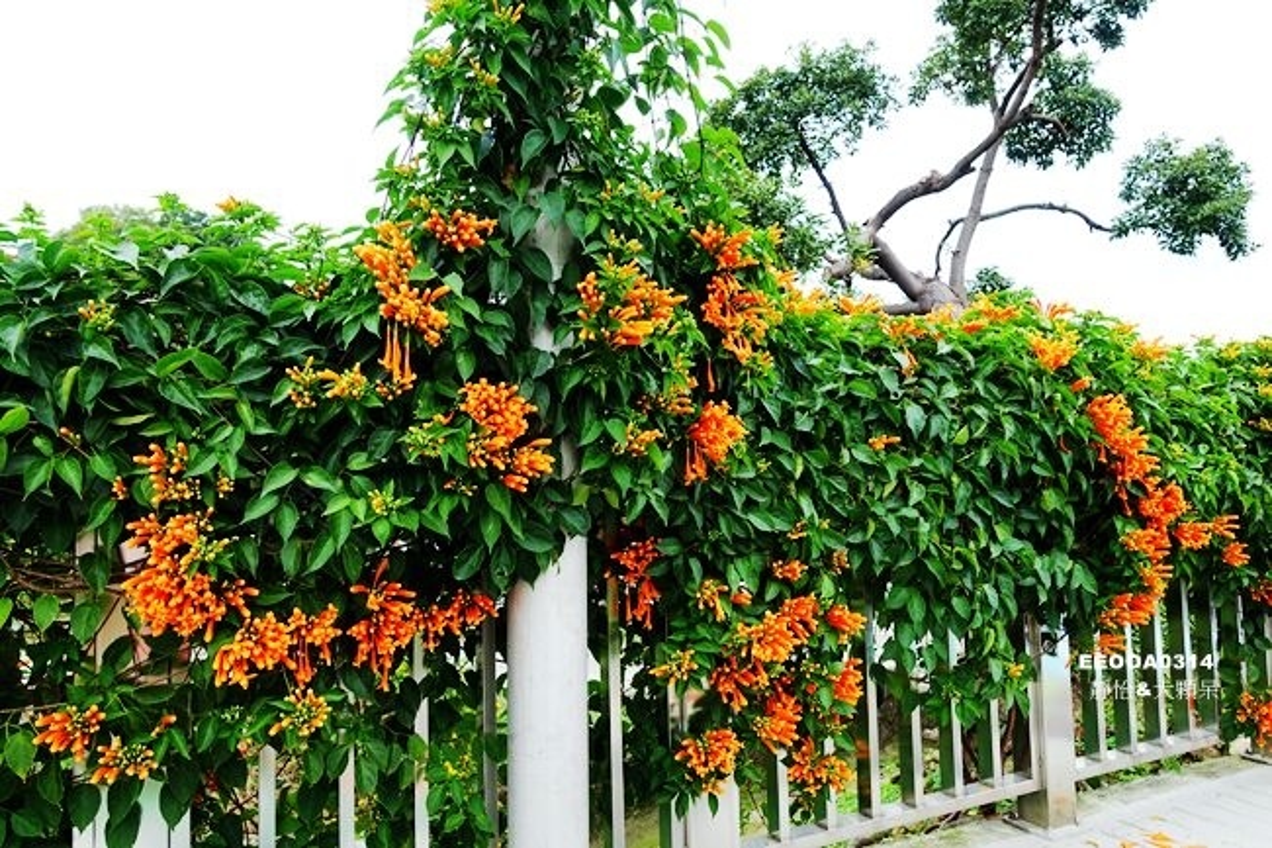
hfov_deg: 73.8
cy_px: 424
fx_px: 848
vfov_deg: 53.1
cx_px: 636
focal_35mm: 24
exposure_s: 1/80
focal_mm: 8.8
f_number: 4
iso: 125
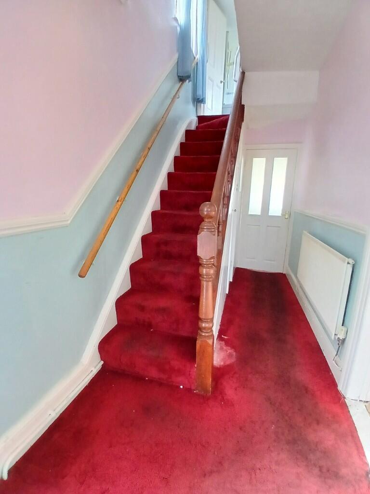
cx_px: 185
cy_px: 247
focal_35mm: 17
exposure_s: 1/33.3
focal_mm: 1.4
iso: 320
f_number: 2.2
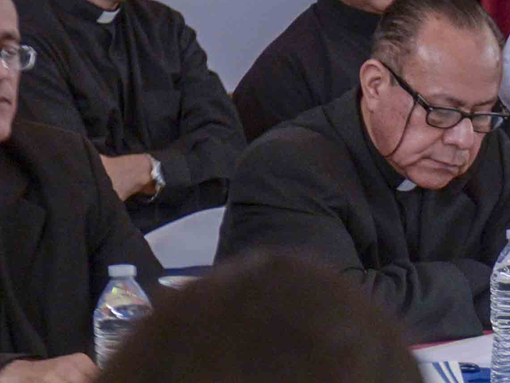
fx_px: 4495
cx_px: 760
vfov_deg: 4.9
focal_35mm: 305
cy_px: 121
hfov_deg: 6.4
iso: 1600
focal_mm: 60
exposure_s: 1/320
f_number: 5.6
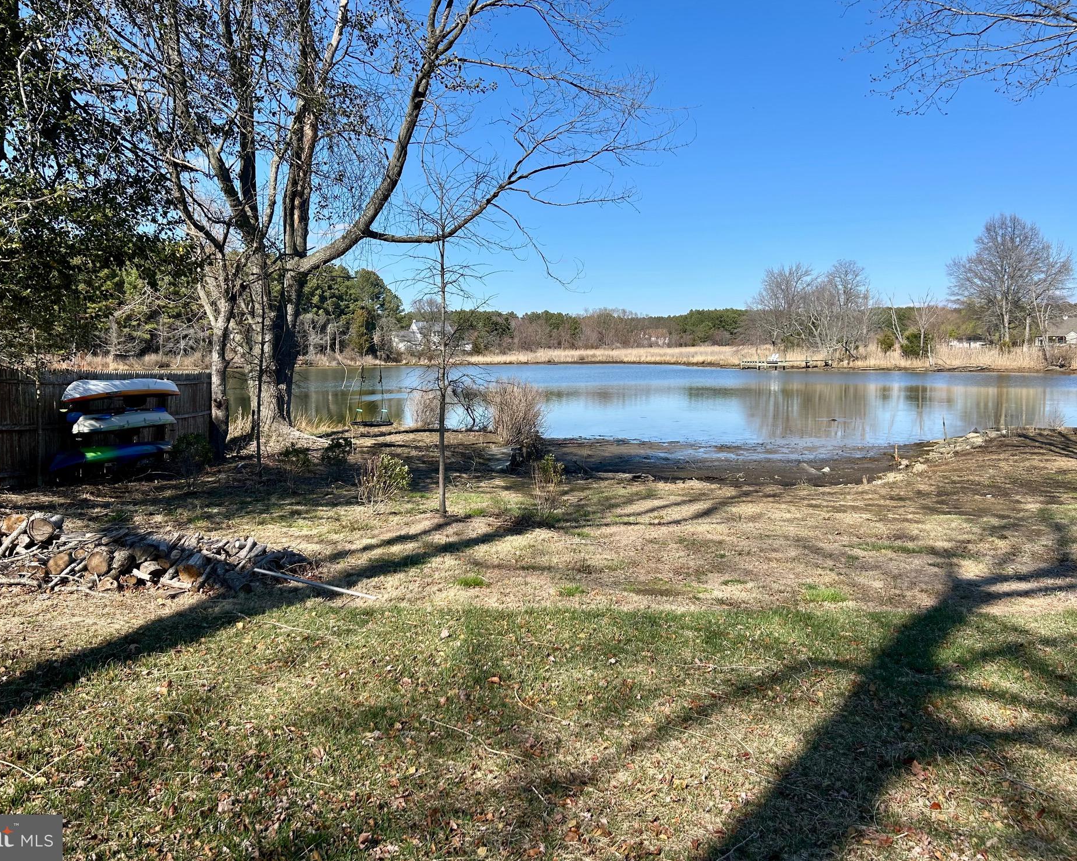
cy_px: 417
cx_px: 512
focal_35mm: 28
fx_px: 893
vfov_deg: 51.5
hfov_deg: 62.2
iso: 50
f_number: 1.5
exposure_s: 1/3571
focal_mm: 5.7
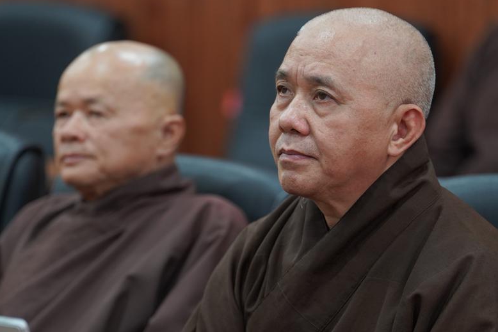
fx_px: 3583
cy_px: 210
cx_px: 238
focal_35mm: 259
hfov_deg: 8.0
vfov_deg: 5.3
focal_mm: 168
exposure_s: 1/100
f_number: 2.8
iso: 1600
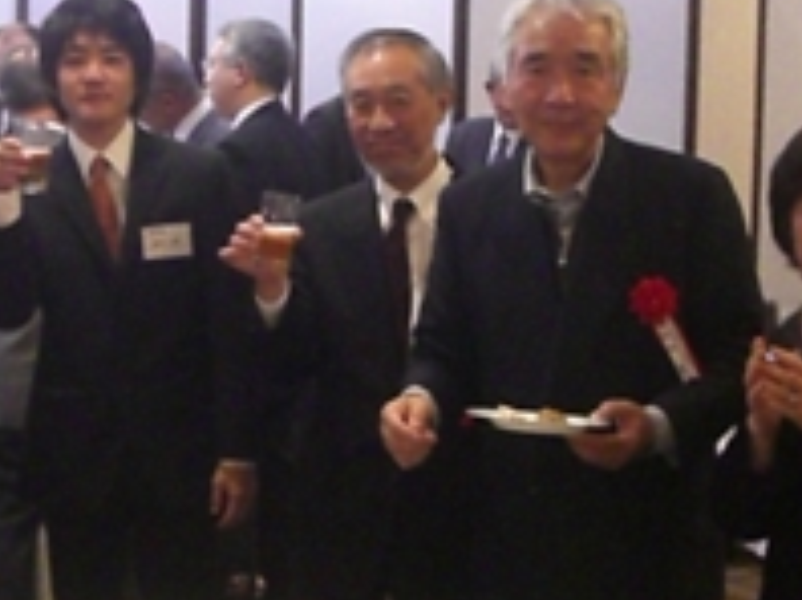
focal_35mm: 86
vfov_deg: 17.1
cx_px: 271
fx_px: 1990
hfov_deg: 22.7
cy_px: 272
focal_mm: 7.9
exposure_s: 1/160
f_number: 2.8
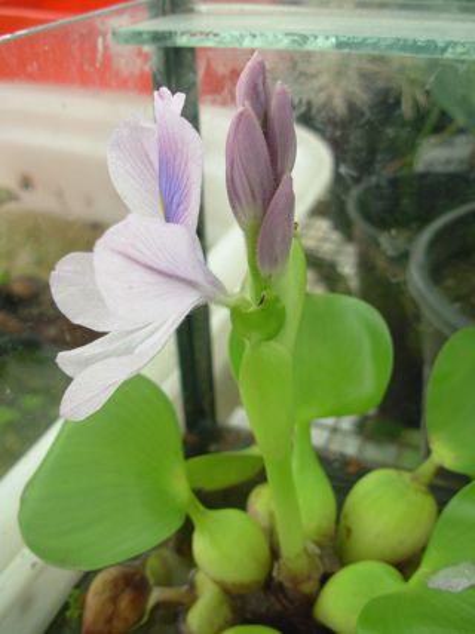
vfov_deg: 49.0
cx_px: 238
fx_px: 696
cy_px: 317
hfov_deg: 37.7
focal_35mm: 38
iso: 50
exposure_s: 1/140
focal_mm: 6.3
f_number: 2.9
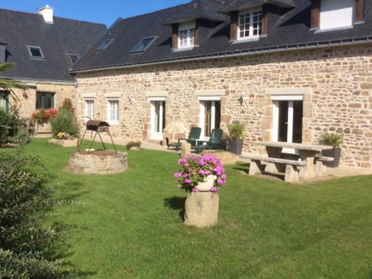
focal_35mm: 39
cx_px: 152
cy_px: 117
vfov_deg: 36.7
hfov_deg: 47.6
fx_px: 419
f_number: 2.4
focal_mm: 3.3
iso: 32
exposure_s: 1/1634
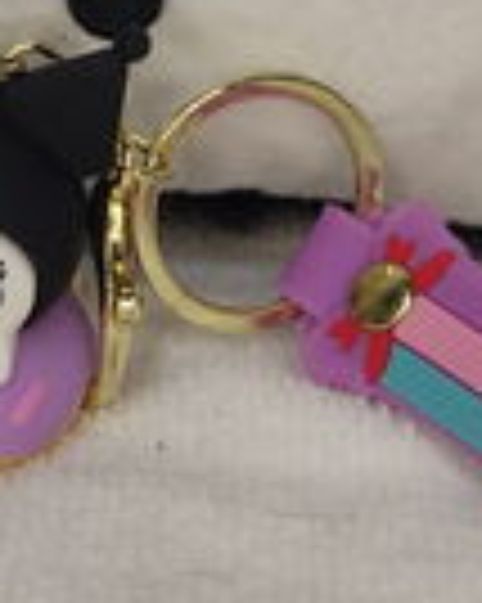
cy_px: 56
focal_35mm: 97
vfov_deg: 19.4
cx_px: 279
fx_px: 1732
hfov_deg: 15.8
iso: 126
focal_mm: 4.71
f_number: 1.79
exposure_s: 1/60
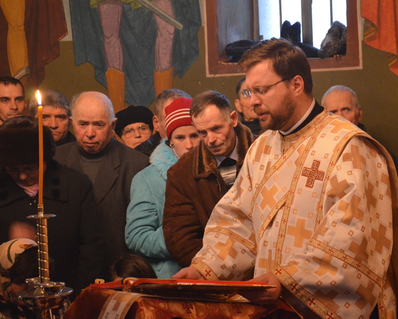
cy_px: 160
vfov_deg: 14.7
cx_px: 230
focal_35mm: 105
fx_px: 1237
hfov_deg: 18.3
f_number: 5.3
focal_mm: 62
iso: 3200
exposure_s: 1/25
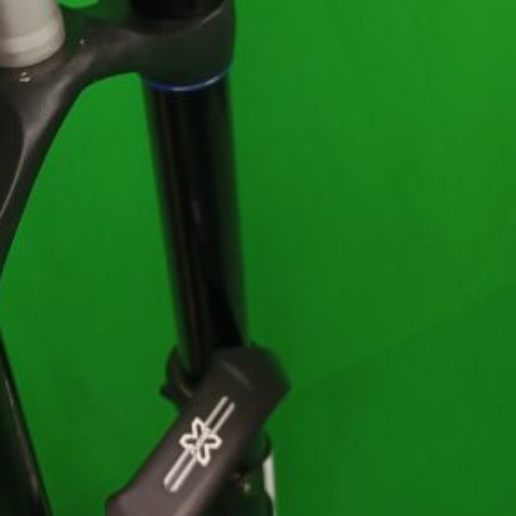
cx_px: 38
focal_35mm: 62
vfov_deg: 26.3
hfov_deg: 26.6
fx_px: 1046
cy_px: 7
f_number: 1.8
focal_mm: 4.6
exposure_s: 1/50
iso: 400
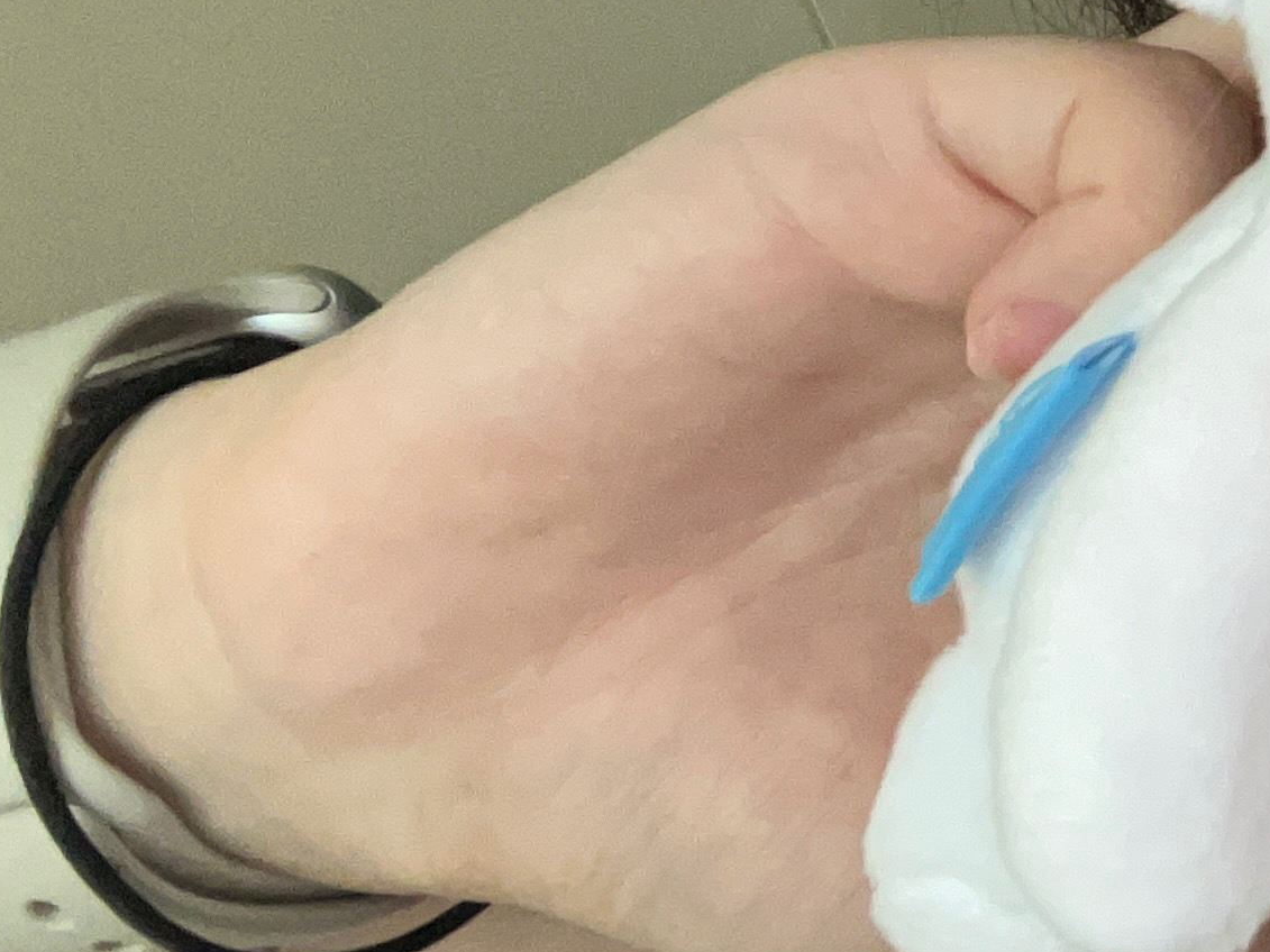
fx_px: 3008
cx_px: 2093
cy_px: 123
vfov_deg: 17.8
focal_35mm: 82
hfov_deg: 19.5
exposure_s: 1/60
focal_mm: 2.71
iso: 200
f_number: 2.2
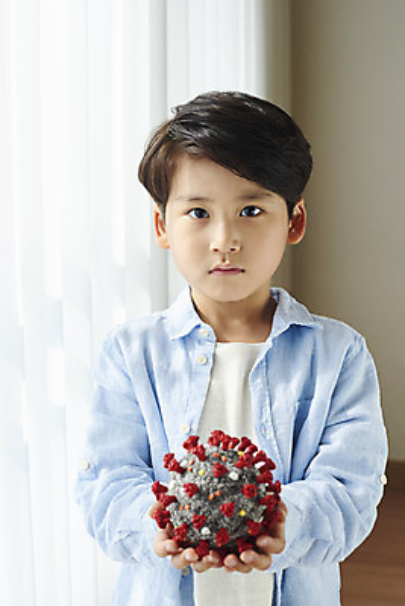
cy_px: 303
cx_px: 202
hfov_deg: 27.0
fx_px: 843
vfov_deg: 39.6
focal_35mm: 50
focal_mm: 50
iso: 200
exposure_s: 1/250
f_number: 5.6
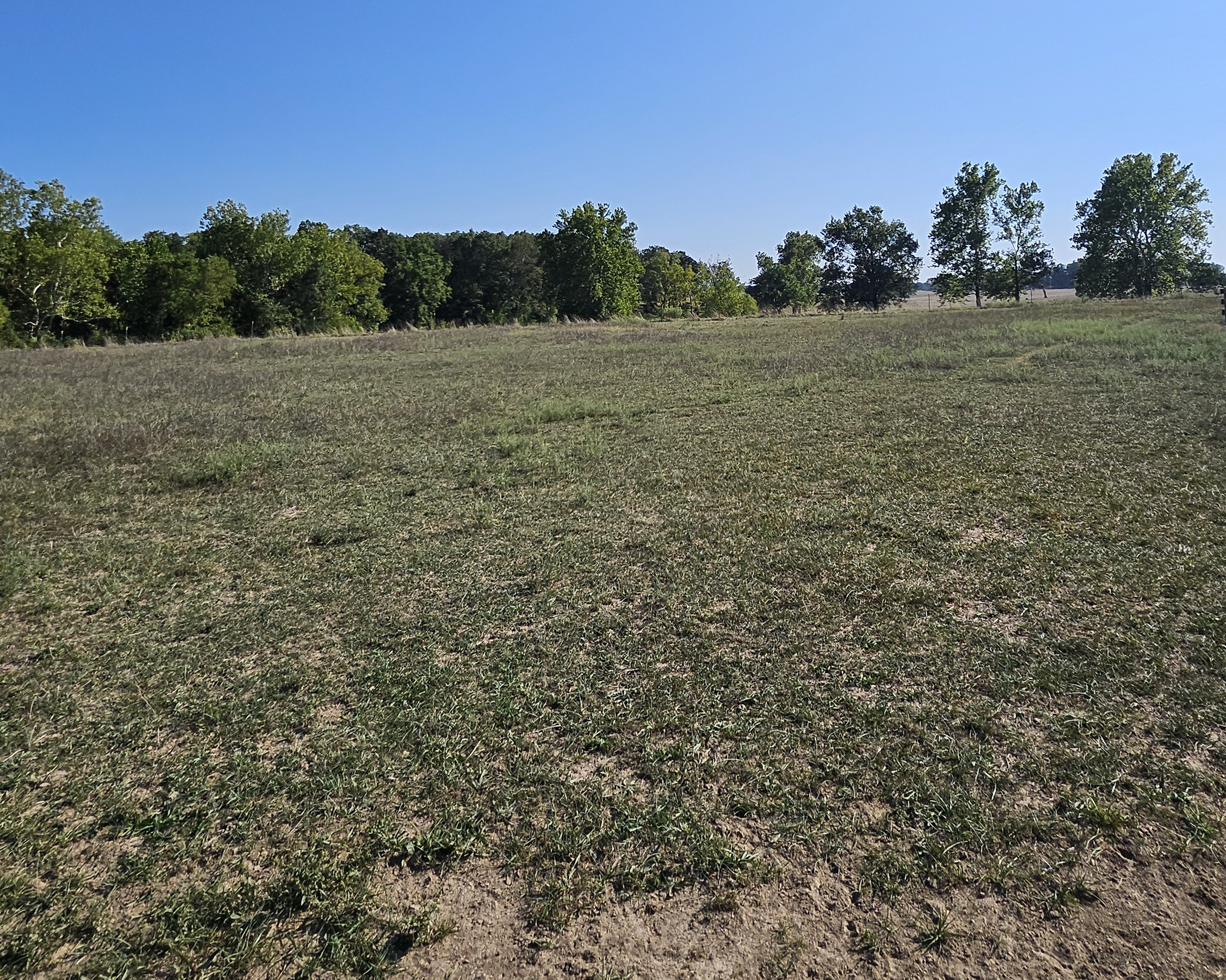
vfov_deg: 57.4
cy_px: 230
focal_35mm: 23
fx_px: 834
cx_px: 692
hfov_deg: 72.3
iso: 32
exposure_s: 1/2534
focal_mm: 1.74
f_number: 2.2
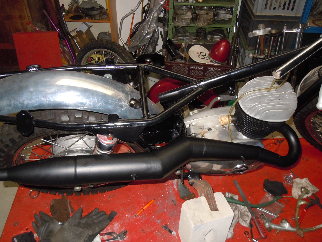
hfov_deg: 60.0
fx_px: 279
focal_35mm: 30
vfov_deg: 46.8
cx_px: 161
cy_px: 121
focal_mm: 5.4
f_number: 3.5
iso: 250
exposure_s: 1/30
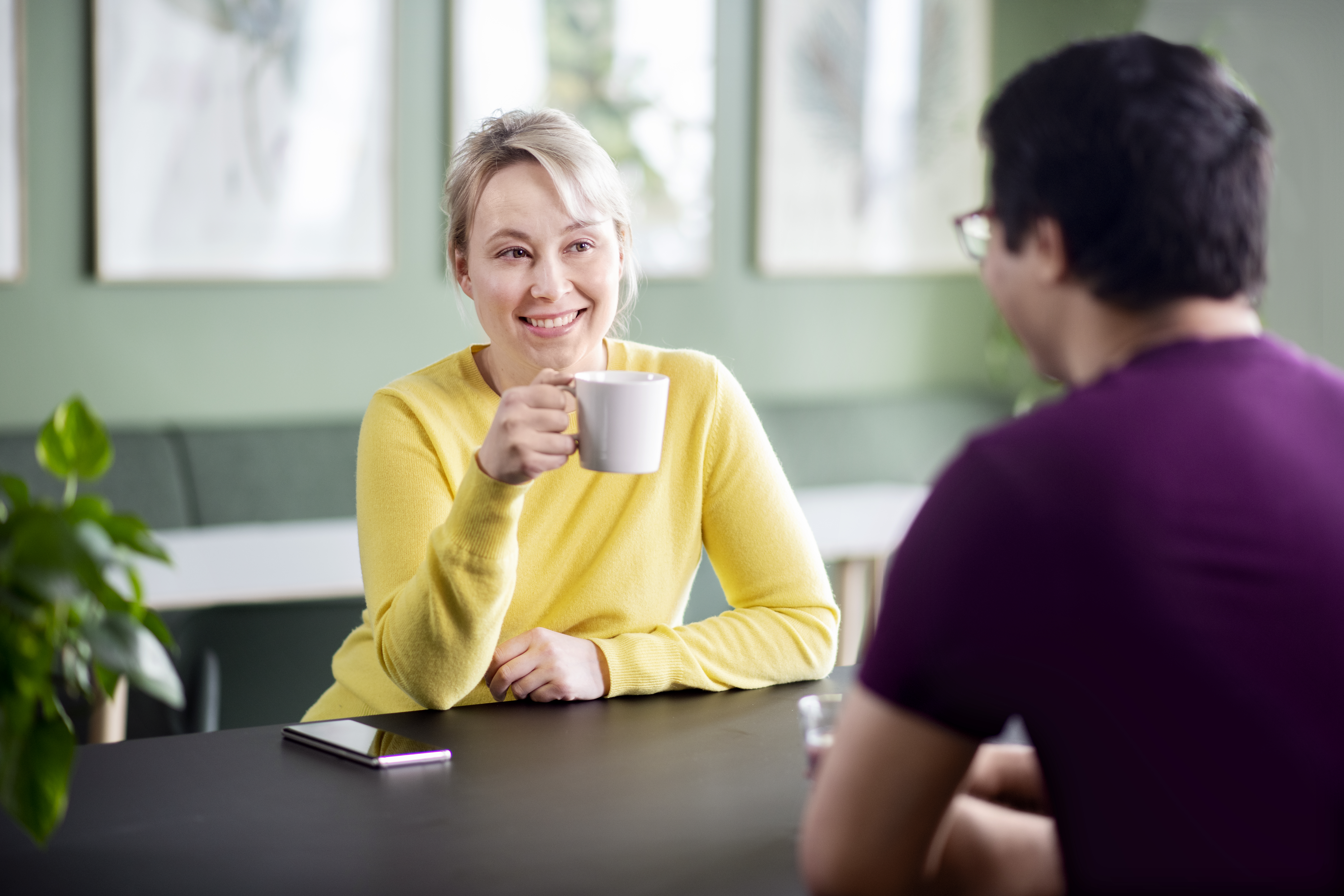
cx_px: 672
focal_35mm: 85
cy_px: 448
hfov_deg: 23.9
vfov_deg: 16.1
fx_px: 3173
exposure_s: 1/125
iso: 320
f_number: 2
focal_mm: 85
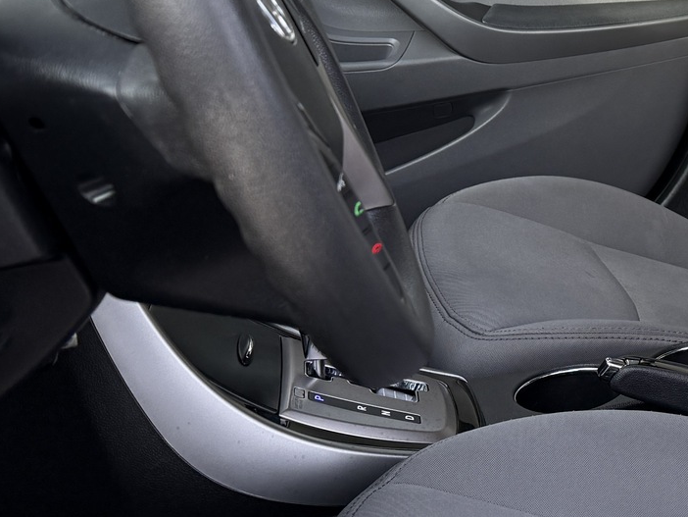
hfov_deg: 25.1
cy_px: 25
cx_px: 818
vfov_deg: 20.5
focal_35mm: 70
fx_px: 1392
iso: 100
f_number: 1.78
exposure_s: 1/461
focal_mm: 6.76
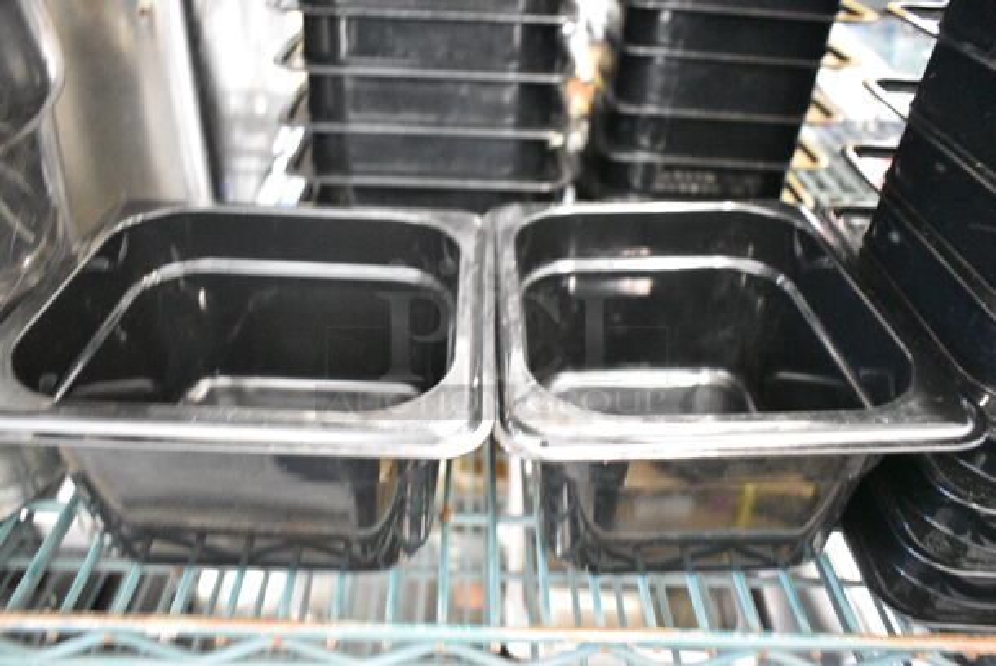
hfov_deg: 67.3
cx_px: 498
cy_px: 333
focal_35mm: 27
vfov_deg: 48.0
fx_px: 748
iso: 9000
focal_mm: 18
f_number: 3.5
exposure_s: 1/30
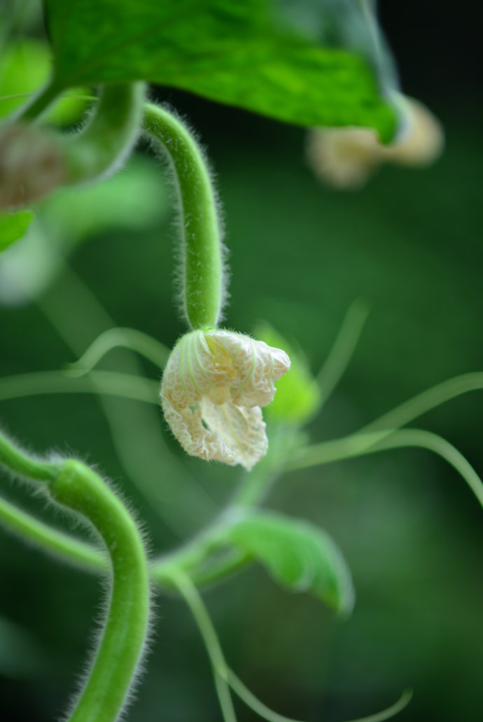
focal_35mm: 105
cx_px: 242
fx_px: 2110
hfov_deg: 13.1
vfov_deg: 19.4
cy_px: 361
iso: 250
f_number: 4
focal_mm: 105
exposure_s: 1/640
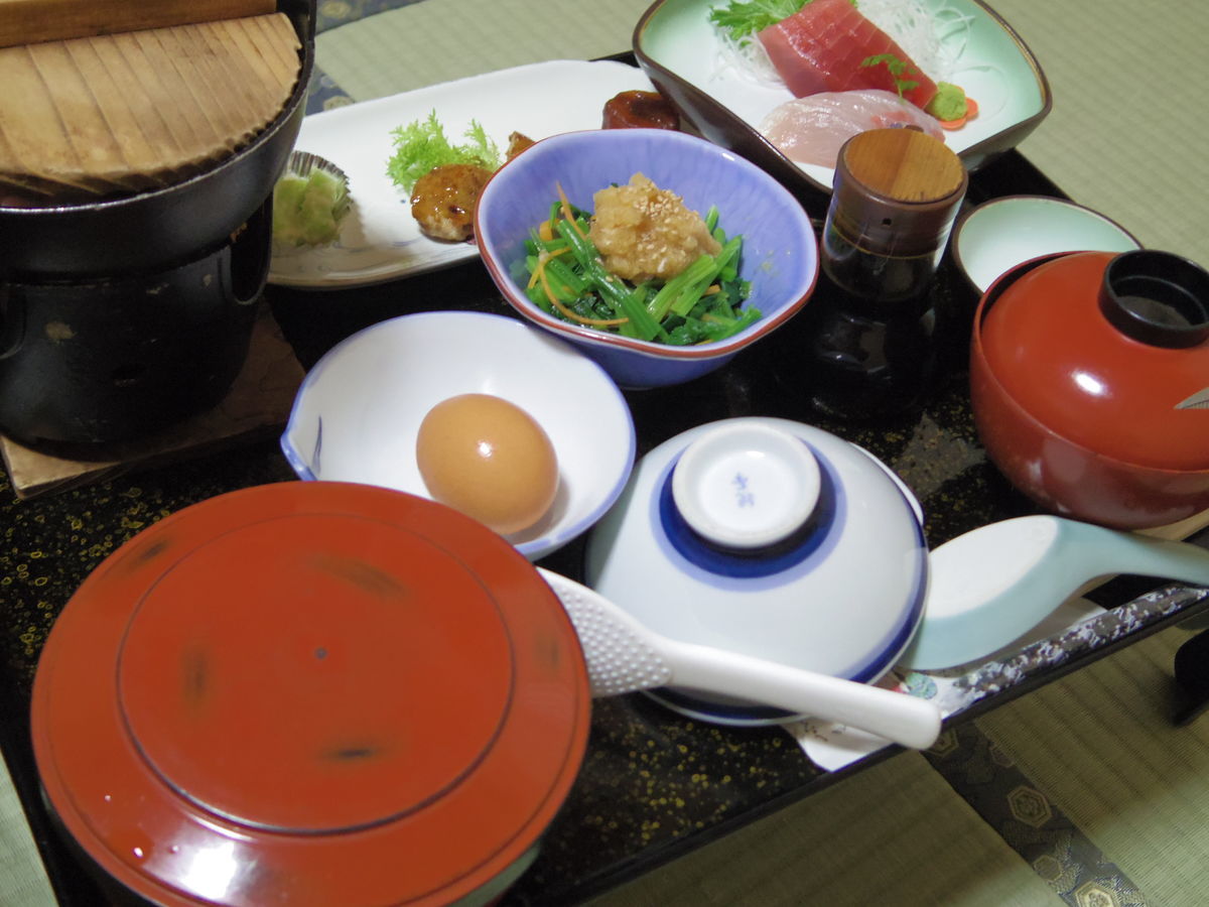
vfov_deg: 30.9
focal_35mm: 47
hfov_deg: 40.4
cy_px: 454
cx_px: 604
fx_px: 1642
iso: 800
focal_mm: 8.5
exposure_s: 1/60
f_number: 1.9
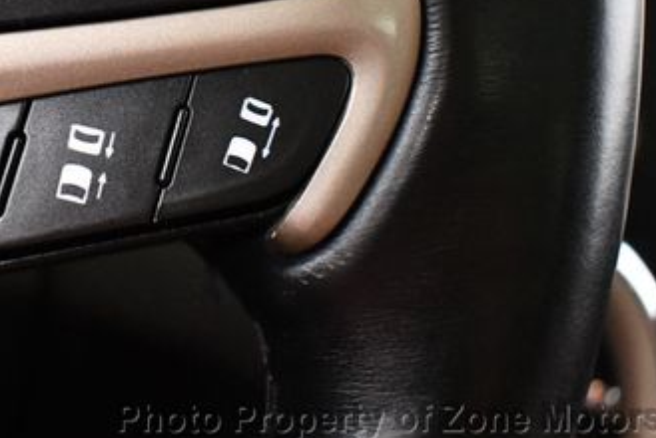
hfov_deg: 28.0
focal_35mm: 70
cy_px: 30
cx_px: 92
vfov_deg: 19.1
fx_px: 1277
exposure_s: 1/60
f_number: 3.5
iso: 4000
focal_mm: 18
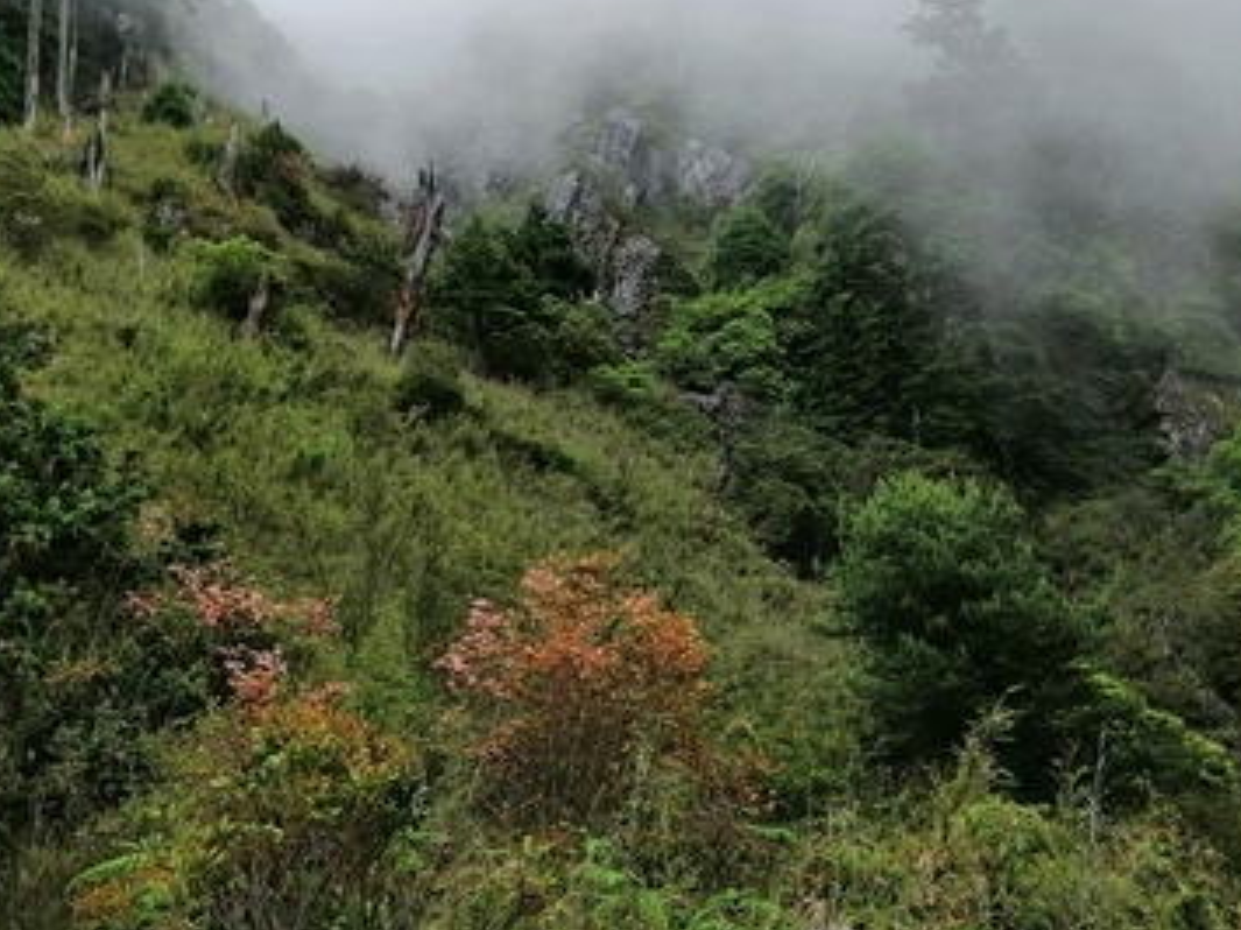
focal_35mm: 44
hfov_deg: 43.0
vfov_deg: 32.8
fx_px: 1577
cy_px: 434
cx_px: 608
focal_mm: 3.81
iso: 50
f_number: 2.2
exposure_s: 1/526
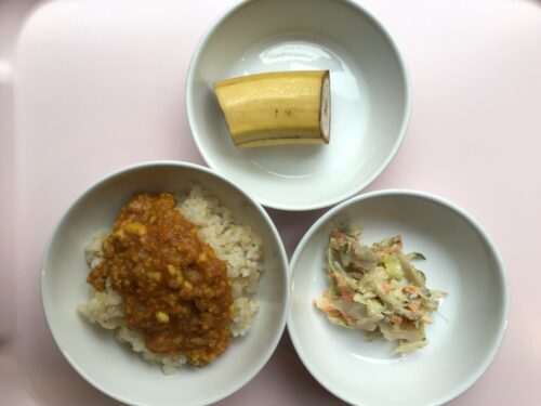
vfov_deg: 45.4
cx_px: 270
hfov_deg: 58.4
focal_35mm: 31
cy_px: 203
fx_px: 484
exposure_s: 1/60
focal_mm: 3.3
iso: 25
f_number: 2.4
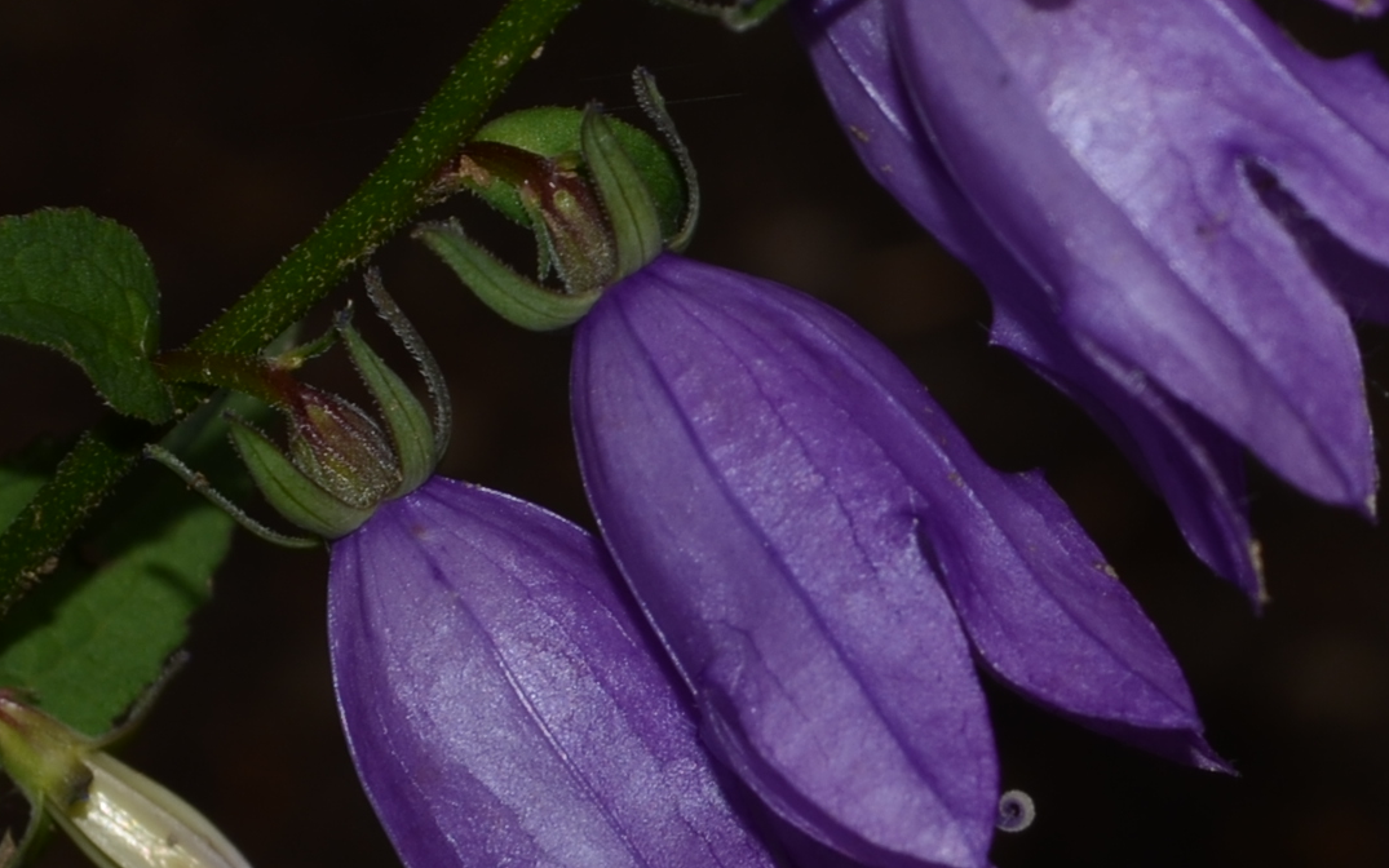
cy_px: 394
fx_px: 20850
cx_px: 1159
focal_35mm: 551
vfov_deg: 2.4
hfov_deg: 3.8
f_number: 11
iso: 100
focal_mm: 105
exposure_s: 1/80
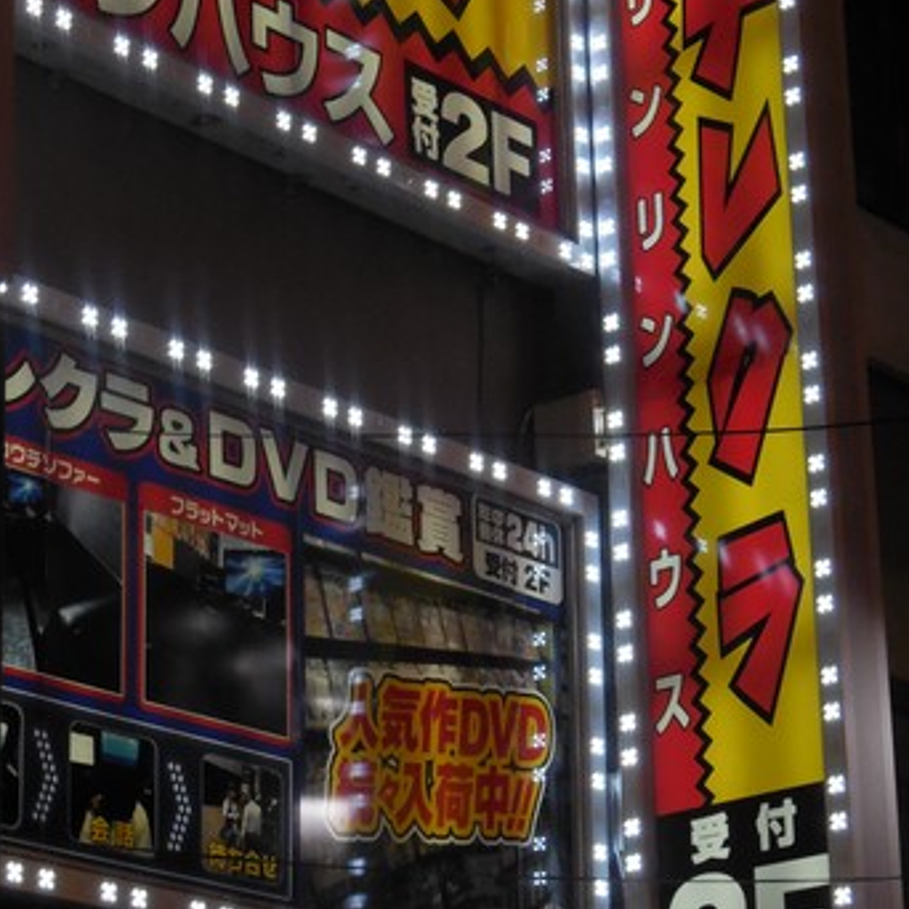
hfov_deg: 13.3
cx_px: 346
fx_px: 3892
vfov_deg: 13.3
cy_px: 510
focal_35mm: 131
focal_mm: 10.9
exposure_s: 1/250
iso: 400
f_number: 4.2
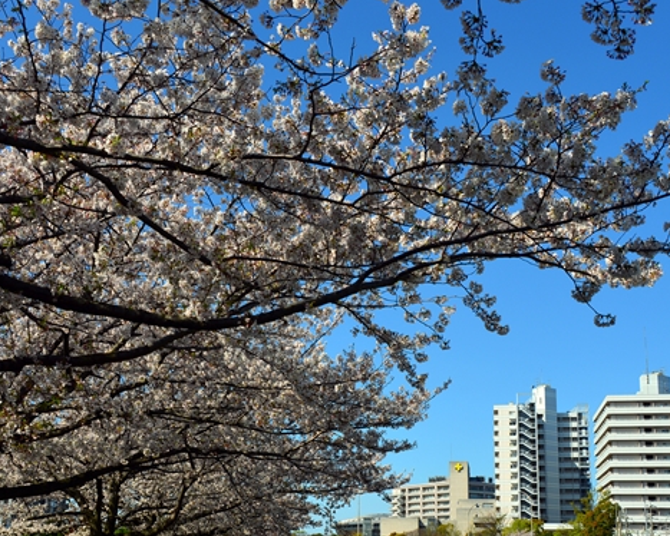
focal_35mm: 45
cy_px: 375
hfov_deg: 41.1
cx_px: 334
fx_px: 893
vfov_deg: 33.0
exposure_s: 1/320
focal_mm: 28
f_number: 9
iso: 125
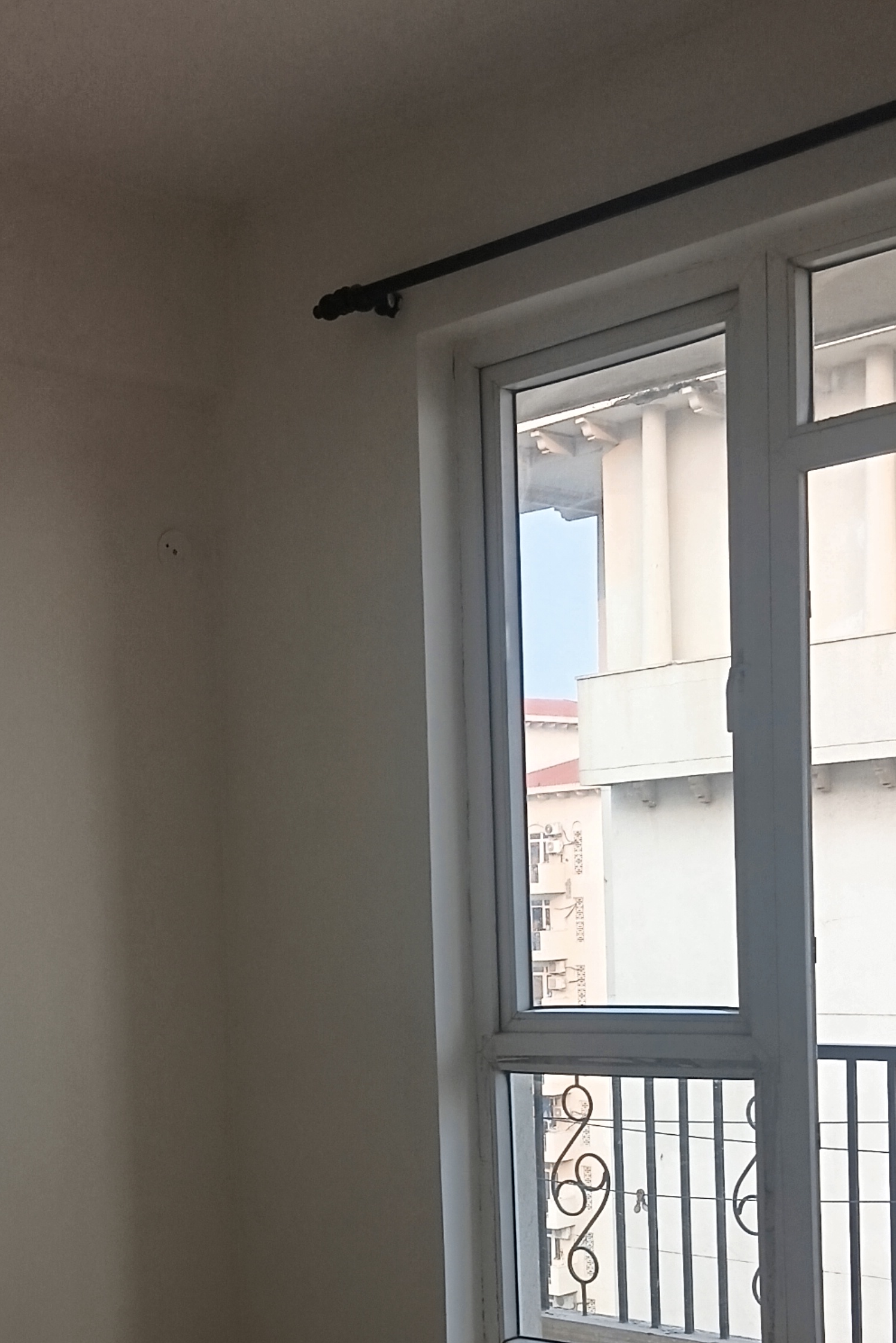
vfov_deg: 36.3
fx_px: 1978
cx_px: 276
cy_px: 1065
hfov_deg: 25.3
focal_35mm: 53
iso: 75
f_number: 1.8
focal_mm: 4.22
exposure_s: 1/50
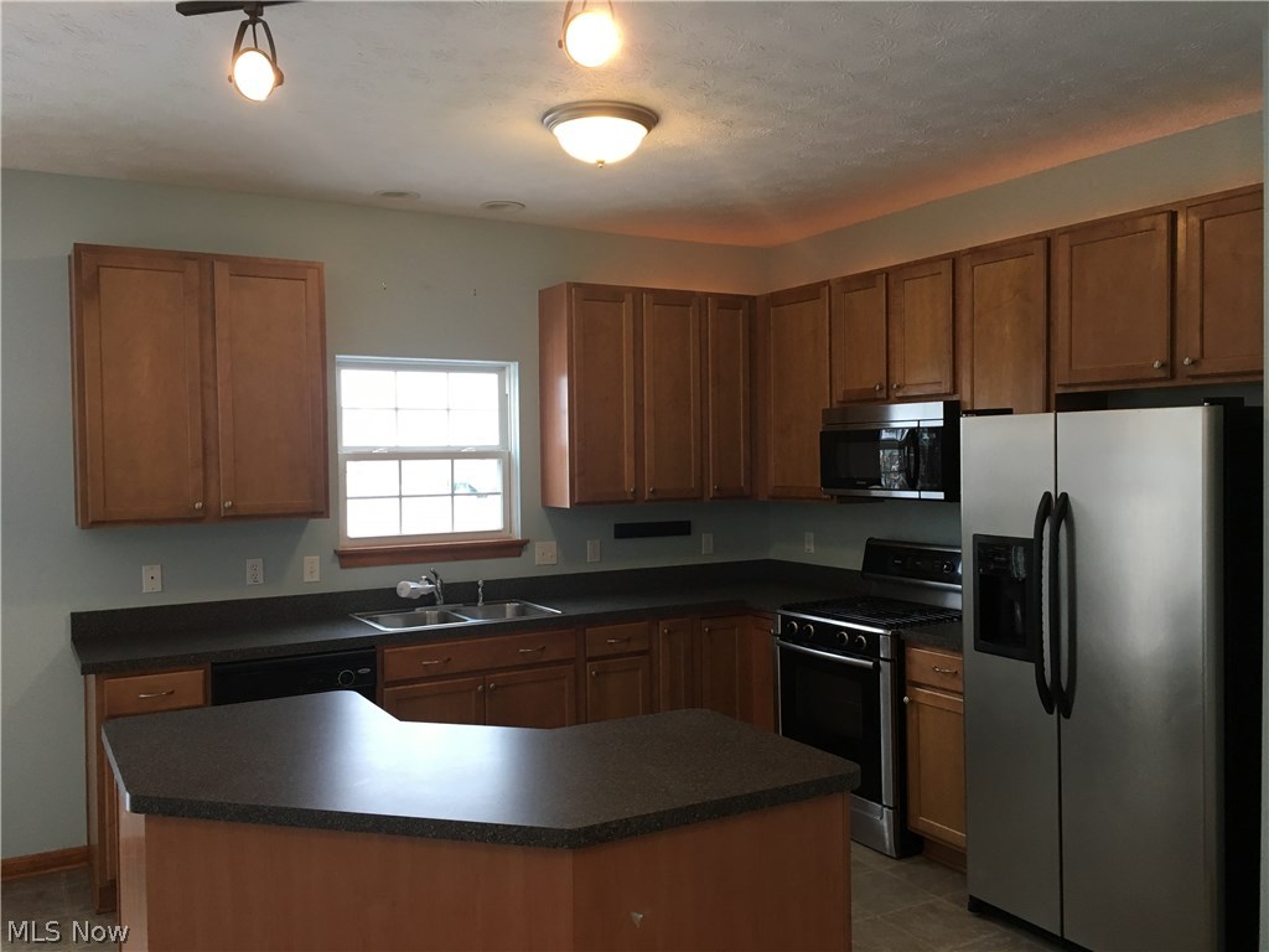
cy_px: 476
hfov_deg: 61.7
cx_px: 634
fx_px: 1063
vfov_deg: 48.2
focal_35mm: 29
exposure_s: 1/30
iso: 40
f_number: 2.2
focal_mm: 4.15
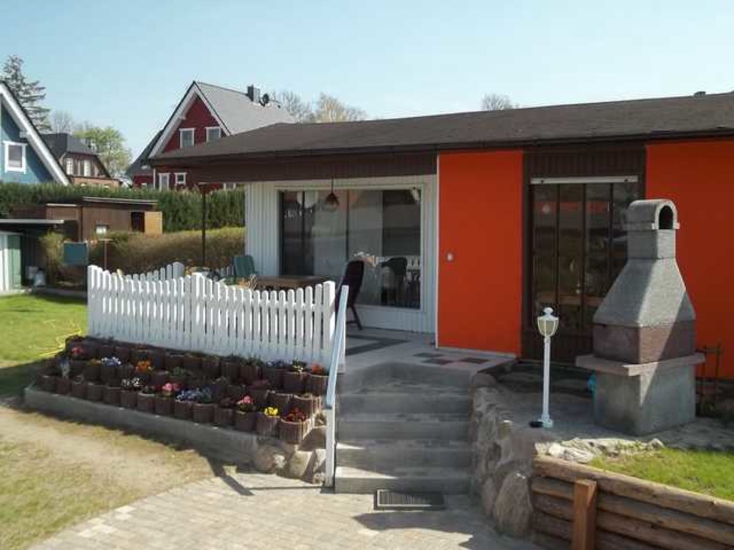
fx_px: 763
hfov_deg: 51.4
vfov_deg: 39.7
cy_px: 275
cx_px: 367
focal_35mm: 36
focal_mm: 6.5
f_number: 8
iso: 64
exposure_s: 1/100
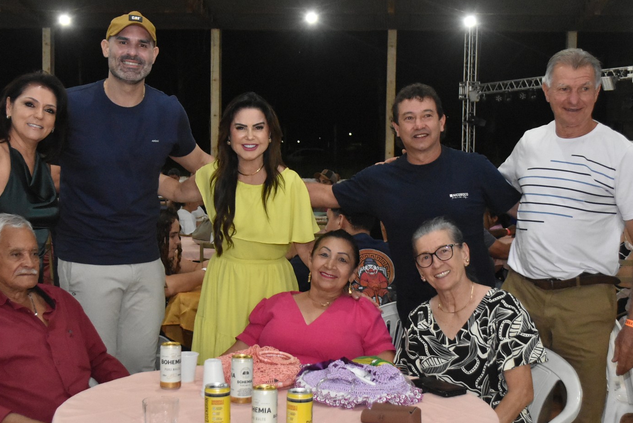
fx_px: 997
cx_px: 297
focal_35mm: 57
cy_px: 215
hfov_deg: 35.2
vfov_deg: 24.0
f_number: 5
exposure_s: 1/80
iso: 5000
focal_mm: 29
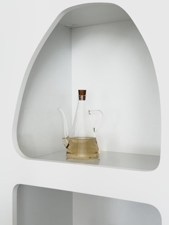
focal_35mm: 49
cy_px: 112
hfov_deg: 29.7
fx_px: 319
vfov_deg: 38.9
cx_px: 86
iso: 80
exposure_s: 1/121
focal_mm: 6.76
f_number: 1.78
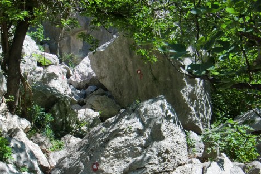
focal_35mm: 54
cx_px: 105
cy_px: 124
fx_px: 391
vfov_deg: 24.9
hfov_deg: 36.7
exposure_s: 1/500
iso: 100
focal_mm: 6.66
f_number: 3.9
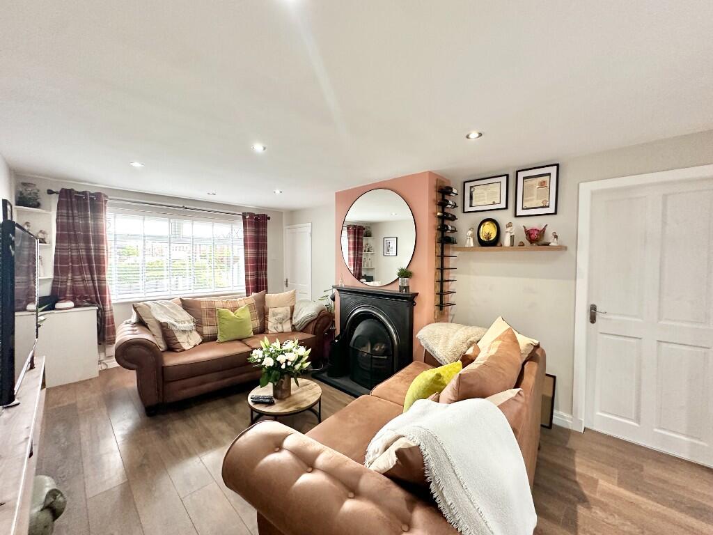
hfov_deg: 102.1
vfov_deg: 85.7
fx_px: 288
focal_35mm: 14
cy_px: 268
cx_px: 356
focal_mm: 2.22
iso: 320
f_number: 2.2
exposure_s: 1/86
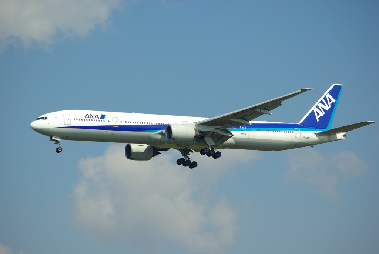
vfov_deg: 7.3
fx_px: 1976
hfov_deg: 11.0
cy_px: 127
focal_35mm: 188
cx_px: 190
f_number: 6.3
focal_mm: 125
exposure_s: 1/640
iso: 100
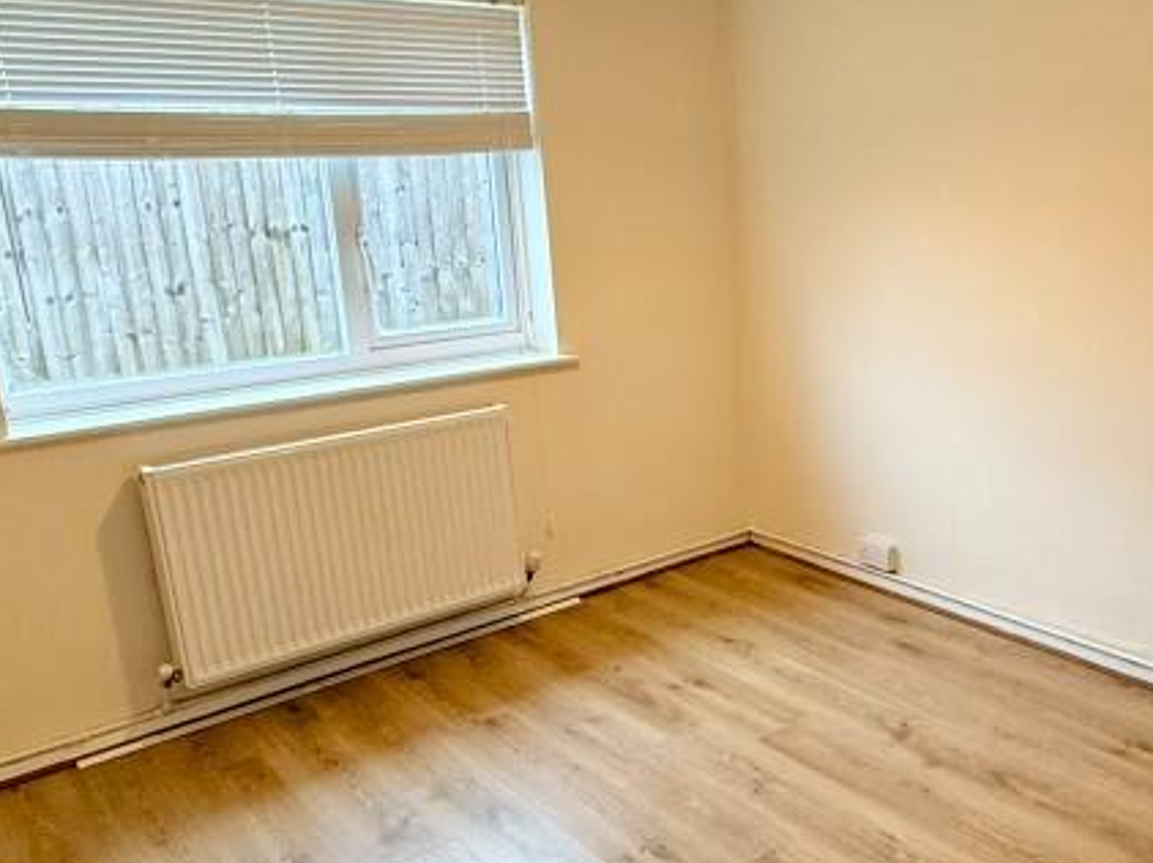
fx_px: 1132
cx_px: 820
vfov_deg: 41.7
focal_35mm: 34
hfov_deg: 52.3
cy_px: 464
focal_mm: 2.22
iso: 320
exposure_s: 1/99
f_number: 2.2
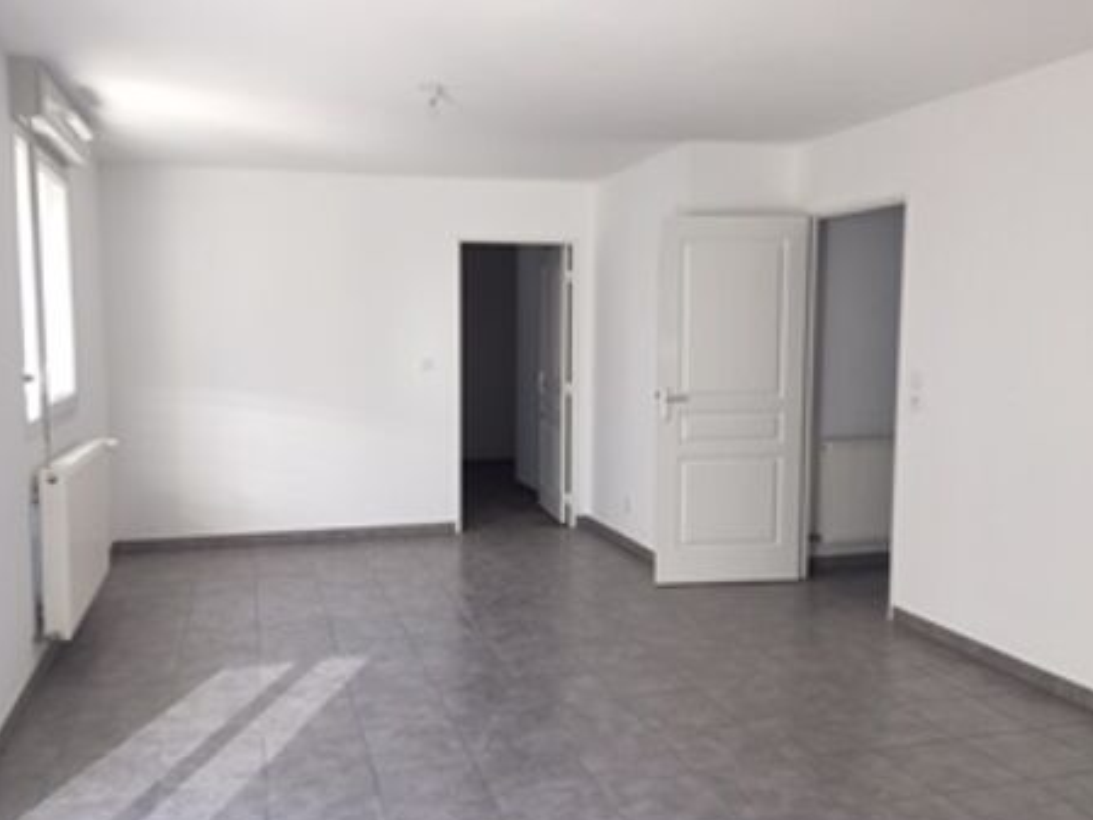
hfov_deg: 58.3
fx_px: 979
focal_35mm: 31
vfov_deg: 45.4
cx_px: 521
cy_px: 436
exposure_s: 1/100
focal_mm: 4.15
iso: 32
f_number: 2.2
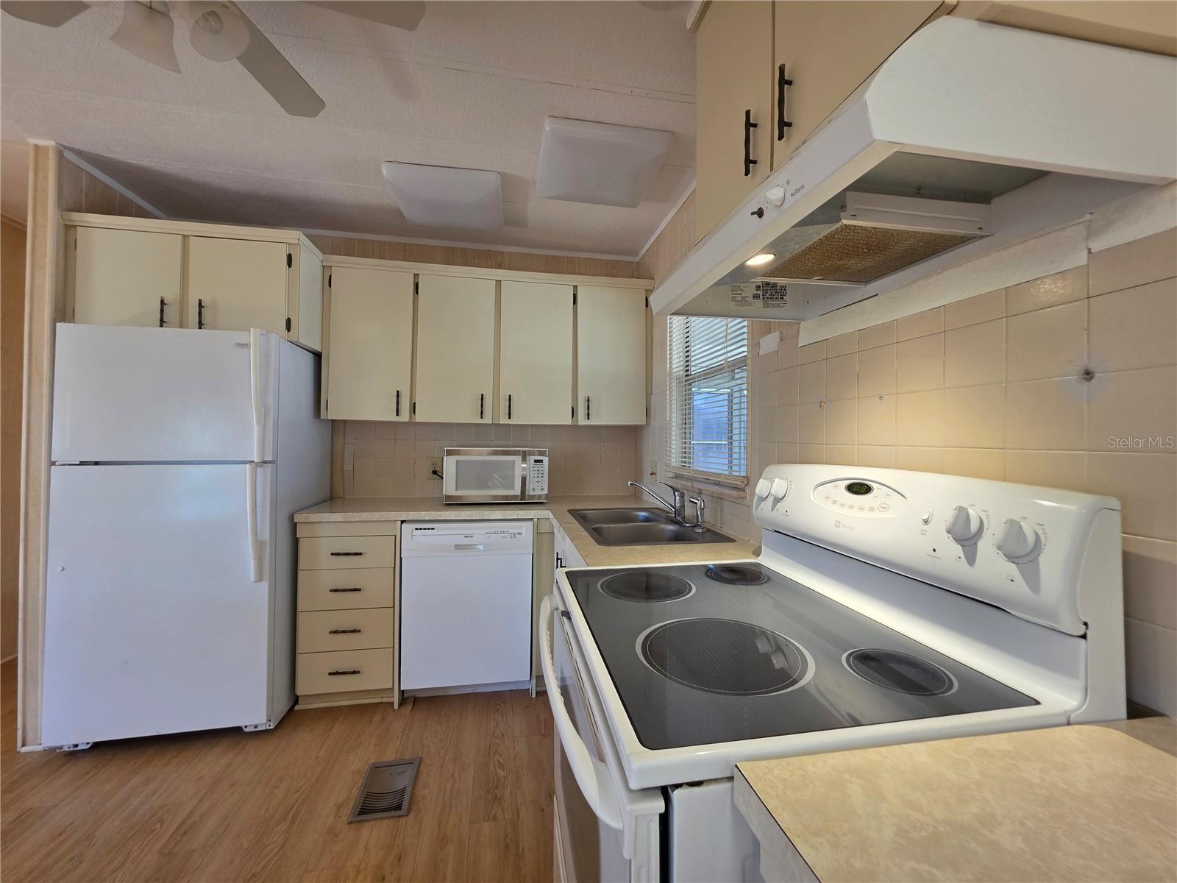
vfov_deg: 89.9
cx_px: 588
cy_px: 442
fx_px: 442
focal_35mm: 13
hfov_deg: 106.2
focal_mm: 2.2
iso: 125
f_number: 1.9
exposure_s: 1/120
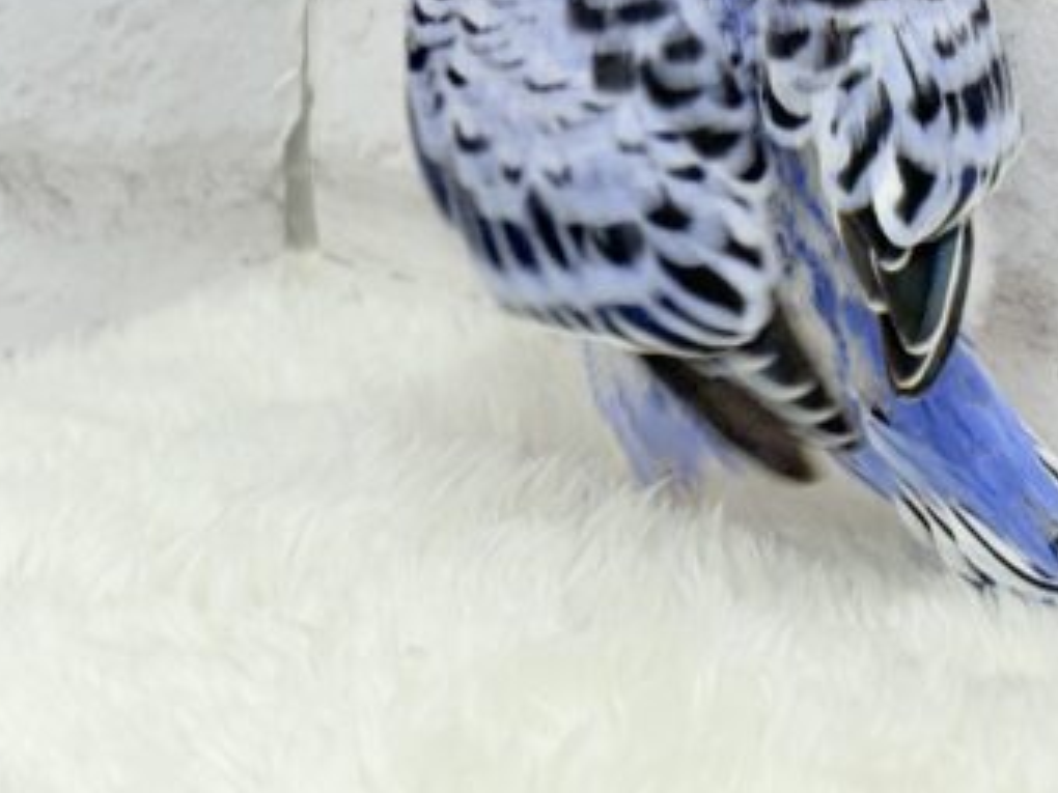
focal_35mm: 98
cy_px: 109
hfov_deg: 19.9
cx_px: 797
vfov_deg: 15.0
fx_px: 2995
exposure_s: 1/50
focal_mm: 5.96
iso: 40
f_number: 1.6
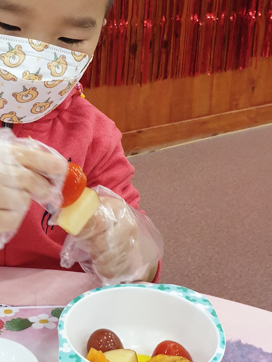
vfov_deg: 31.7
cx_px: 75
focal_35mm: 59
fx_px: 618
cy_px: 66
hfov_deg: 24.6
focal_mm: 4.3
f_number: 2.4
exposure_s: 1/60
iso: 320
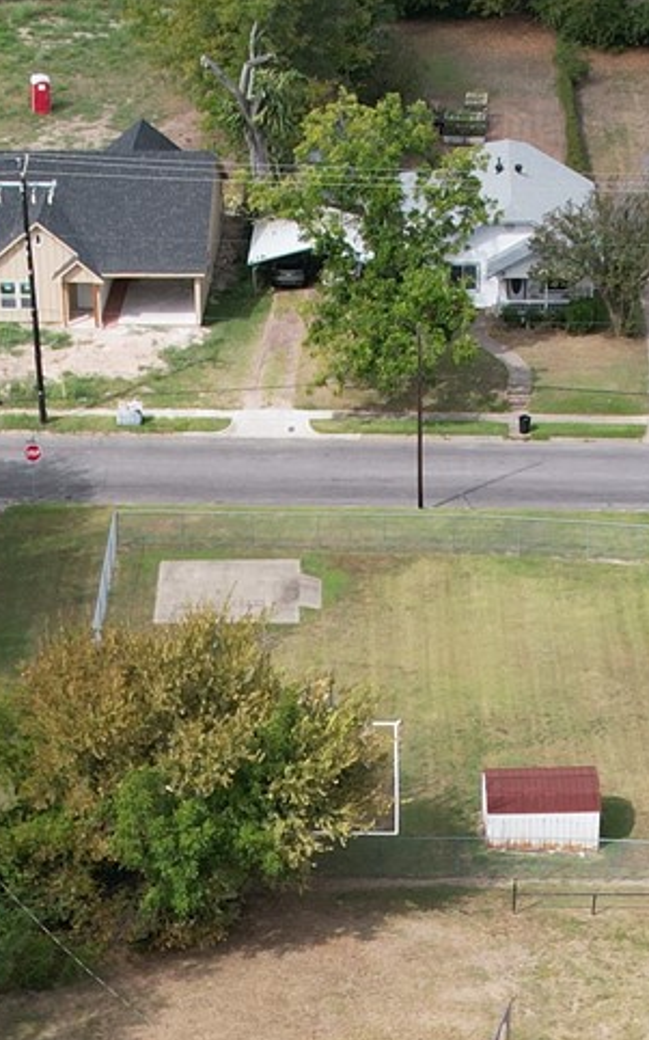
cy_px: 1021
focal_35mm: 101
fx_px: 2860
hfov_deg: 12.9
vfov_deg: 20.0
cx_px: 241
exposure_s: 1/2500
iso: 150
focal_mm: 8.38
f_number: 2.8
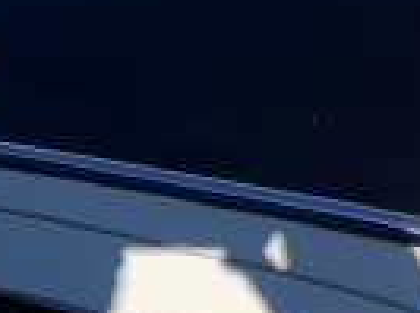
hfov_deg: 16.1
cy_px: -109
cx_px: 382
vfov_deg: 11.8
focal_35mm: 121
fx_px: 1464
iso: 80
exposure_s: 1/938
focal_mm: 3.85
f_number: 2.8
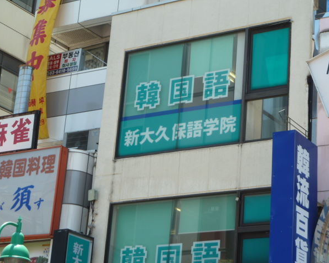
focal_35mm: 101
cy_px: 132
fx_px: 983
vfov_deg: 15.2
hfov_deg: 19.0
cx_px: 172
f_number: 4.3
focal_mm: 15.8
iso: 80
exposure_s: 1/200
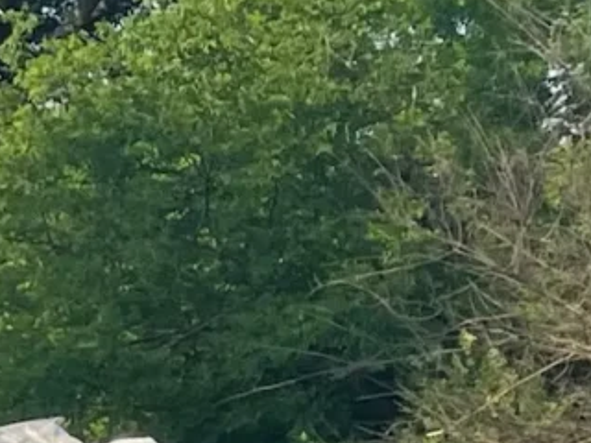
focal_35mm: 208
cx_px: -1513
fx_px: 3551
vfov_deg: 6.9
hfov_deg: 7.6
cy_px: 884
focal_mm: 4.2
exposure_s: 1/895
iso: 32
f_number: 1.6
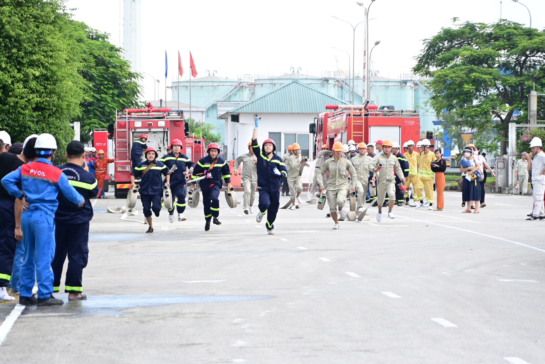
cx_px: 272
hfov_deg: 13.1
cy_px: 182
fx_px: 2379
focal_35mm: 157
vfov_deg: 8.8
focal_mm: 105
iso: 200
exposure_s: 1/200
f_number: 5.6
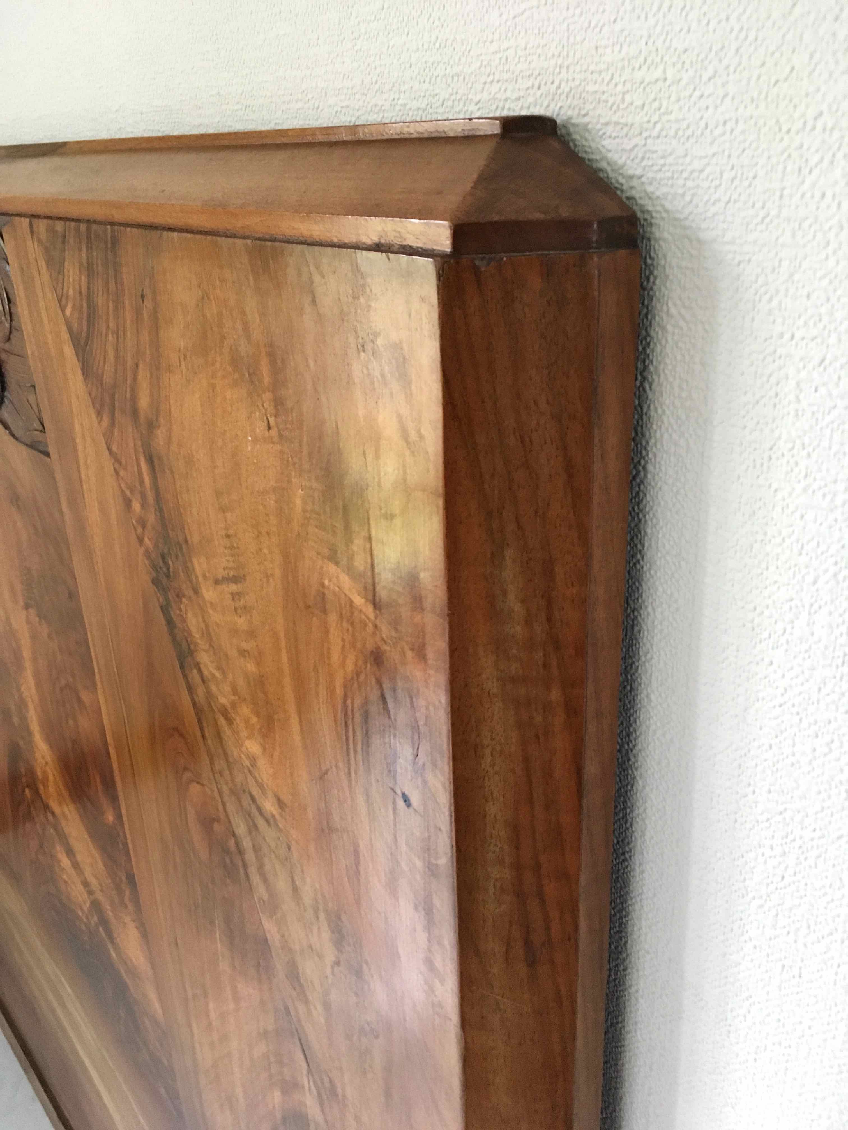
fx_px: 947
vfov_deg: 61.7
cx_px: 424
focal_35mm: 29
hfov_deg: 48.2
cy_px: 565
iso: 200
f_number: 2.2
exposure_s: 1/20
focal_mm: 4.15
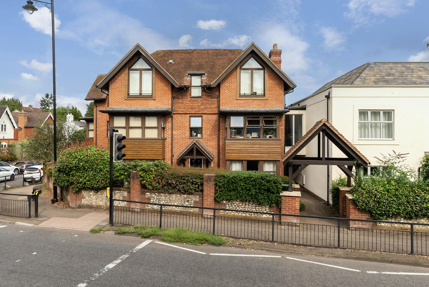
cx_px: 214
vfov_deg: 73.8
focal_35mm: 16
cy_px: 144
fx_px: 191
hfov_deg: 96.7
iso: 1250
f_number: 7.1
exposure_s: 1/2000
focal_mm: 16
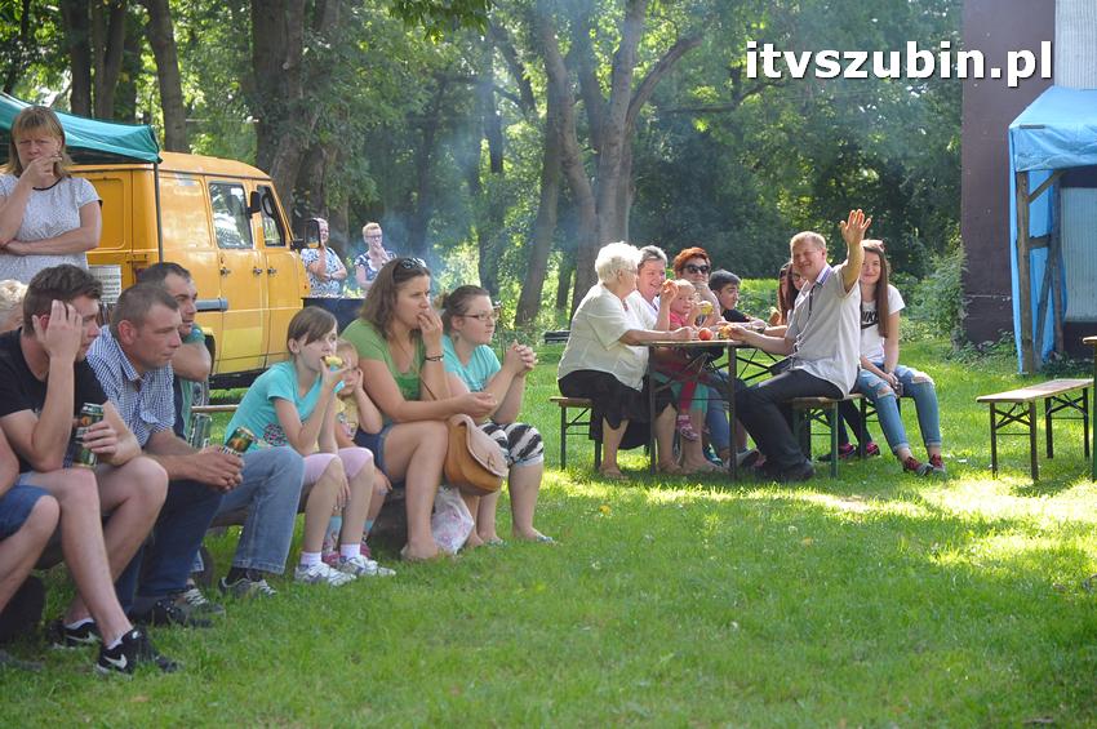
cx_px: 548
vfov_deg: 13.0
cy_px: 364
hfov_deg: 19.5
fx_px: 3196
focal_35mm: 105
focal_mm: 70
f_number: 5
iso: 640
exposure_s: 1/400
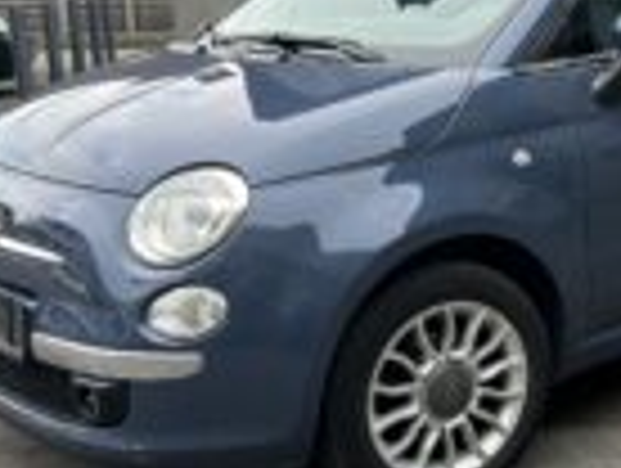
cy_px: 250
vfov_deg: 22.3
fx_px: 1186
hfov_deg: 27.6
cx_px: 621
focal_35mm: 66
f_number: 1.5
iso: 40
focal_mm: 5.7
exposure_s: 1/255
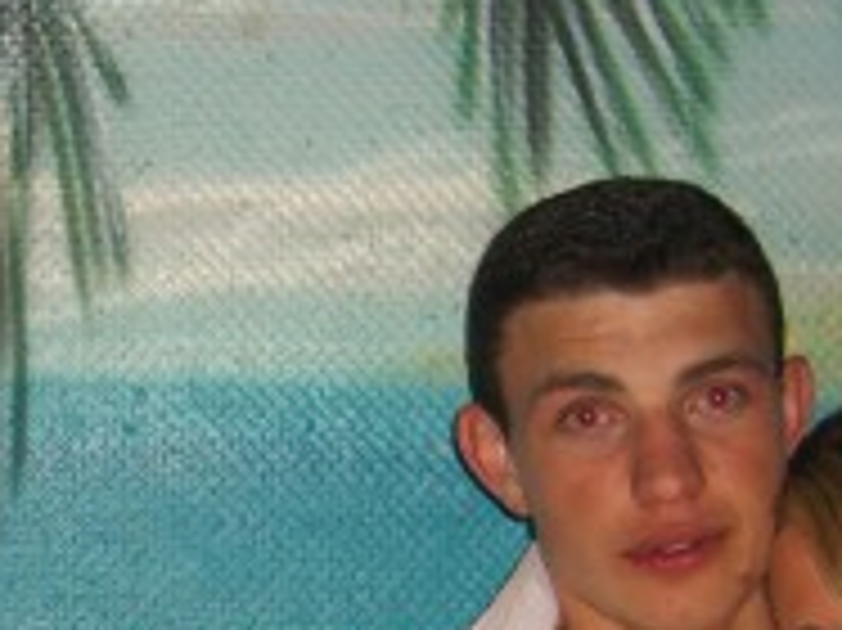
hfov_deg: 16.1
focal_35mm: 122
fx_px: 2966
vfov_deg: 11.8
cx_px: 180
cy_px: 824
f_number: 2.8
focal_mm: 7.9
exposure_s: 1/60
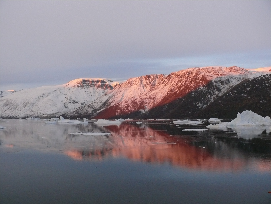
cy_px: 102
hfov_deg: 52.6
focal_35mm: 35
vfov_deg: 40.7
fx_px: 274
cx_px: 136
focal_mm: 7.4
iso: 400
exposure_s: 1/160
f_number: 4
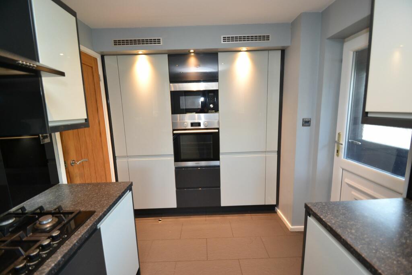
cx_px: 206
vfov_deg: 77.3
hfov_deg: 100.4
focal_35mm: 15
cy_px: 138
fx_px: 172
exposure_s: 1/60
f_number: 3.5
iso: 900
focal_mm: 10
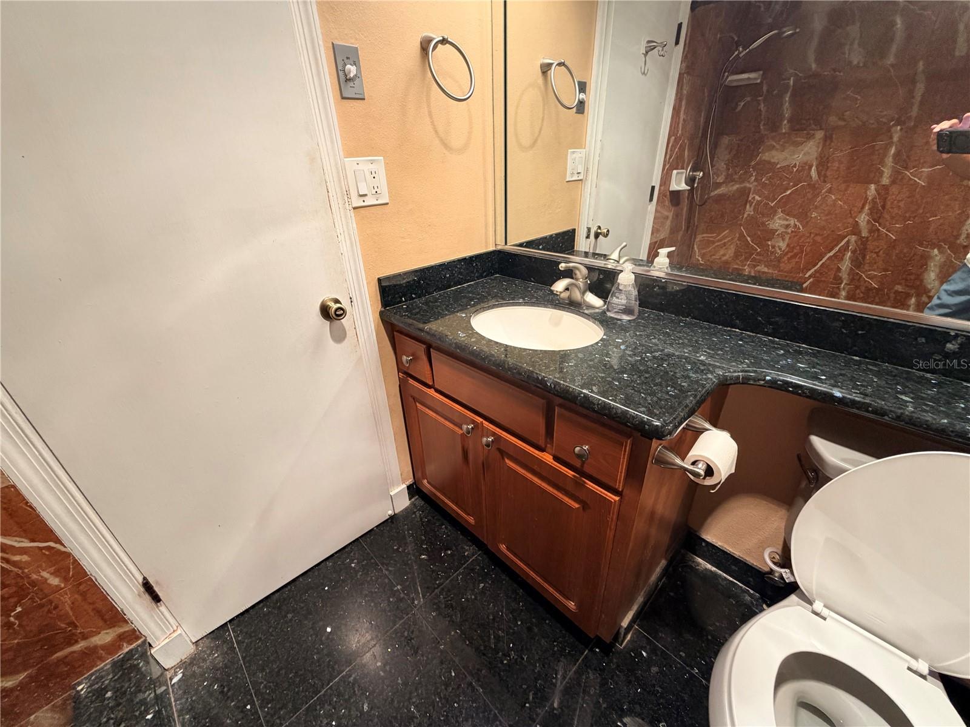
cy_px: 364
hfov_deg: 102.1
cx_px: 485
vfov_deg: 85.7
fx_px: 392
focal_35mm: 14
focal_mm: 2.22
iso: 320
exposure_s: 1/120
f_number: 2.2
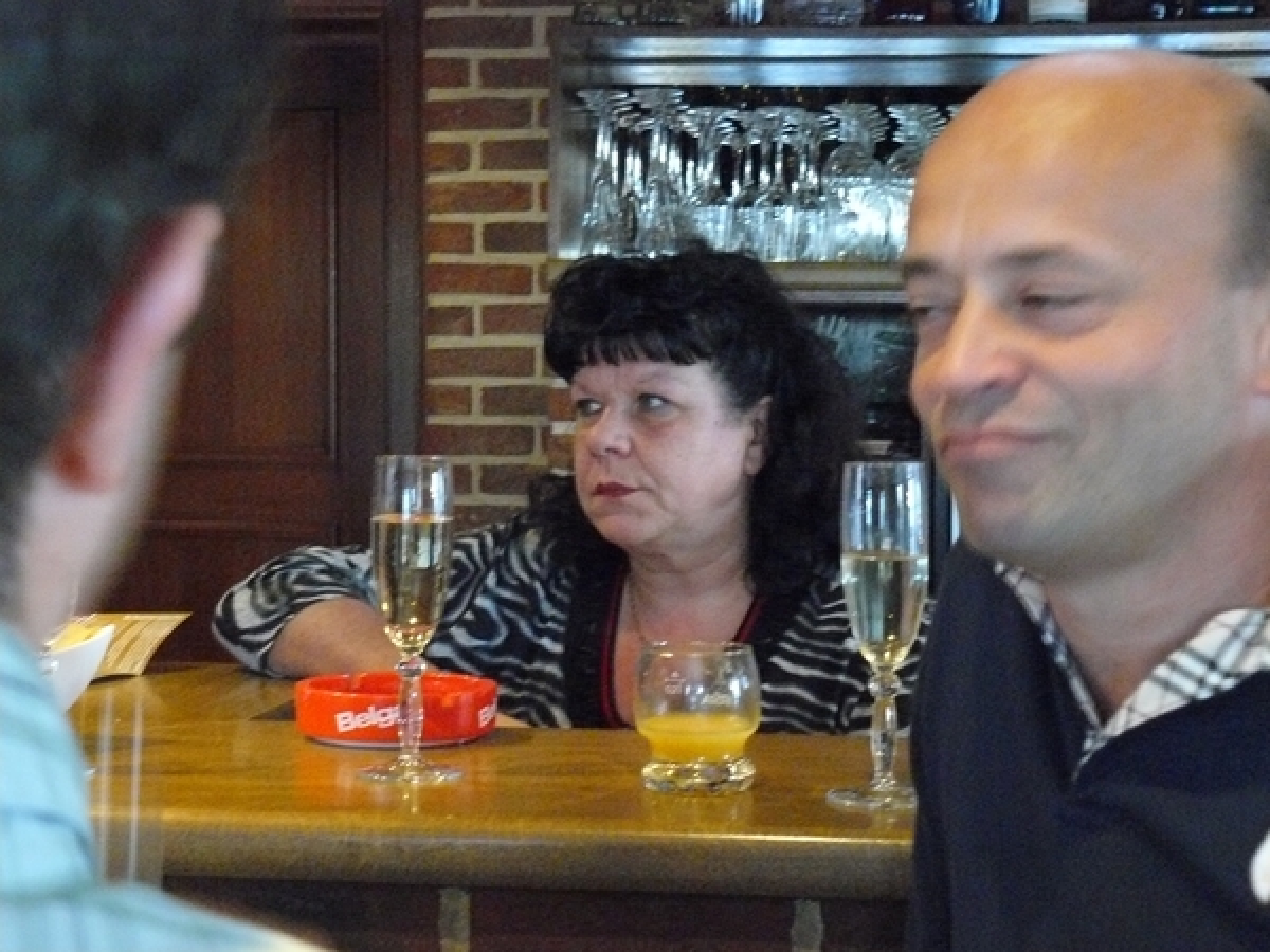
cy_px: 476
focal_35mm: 64
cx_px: 635
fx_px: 2348
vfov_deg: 22.9
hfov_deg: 30.3
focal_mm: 10.7
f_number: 3.2
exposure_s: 1/8
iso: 800
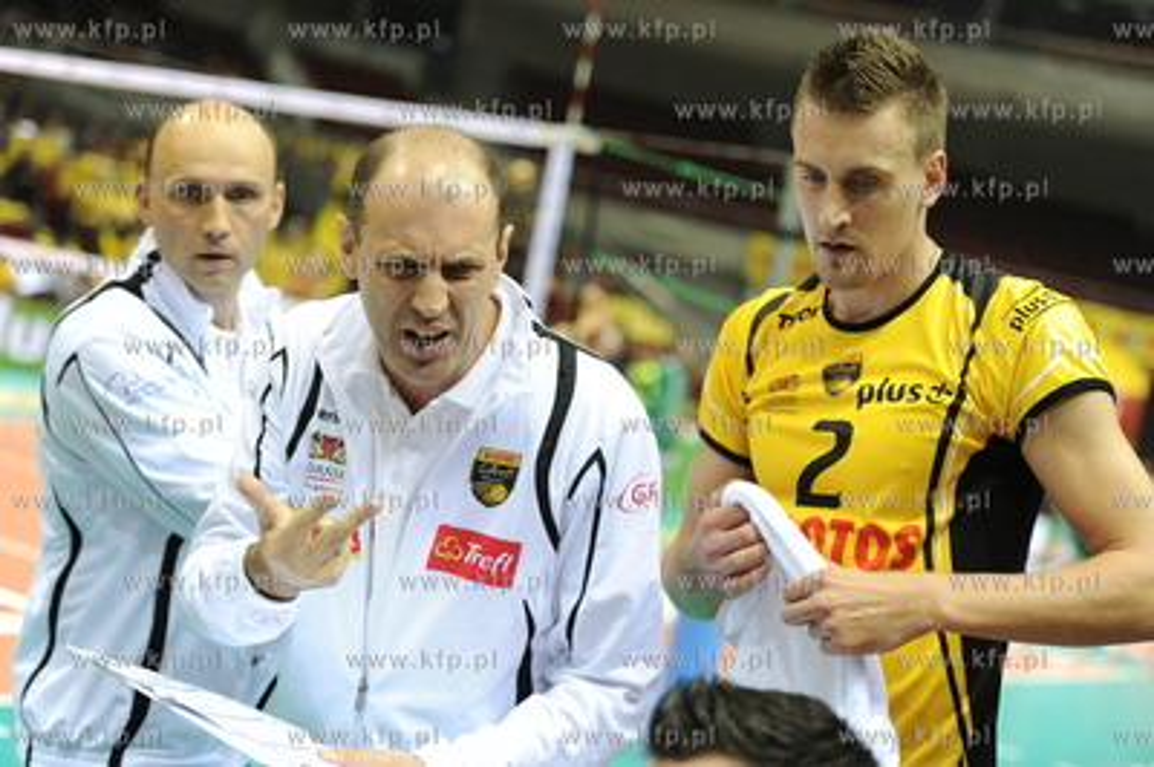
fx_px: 2242
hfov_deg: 28.9
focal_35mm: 70
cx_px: 577
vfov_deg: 19.4
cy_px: 384
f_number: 2.8
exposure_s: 1/1250
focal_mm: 70
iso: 4000
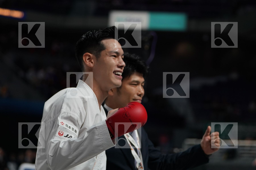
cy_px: 85
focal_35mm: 117
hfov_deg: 17.5
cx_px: 128
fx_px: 832
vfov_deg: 11.7
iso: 1000
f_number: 2.8
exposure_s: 1/1000
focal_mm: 78
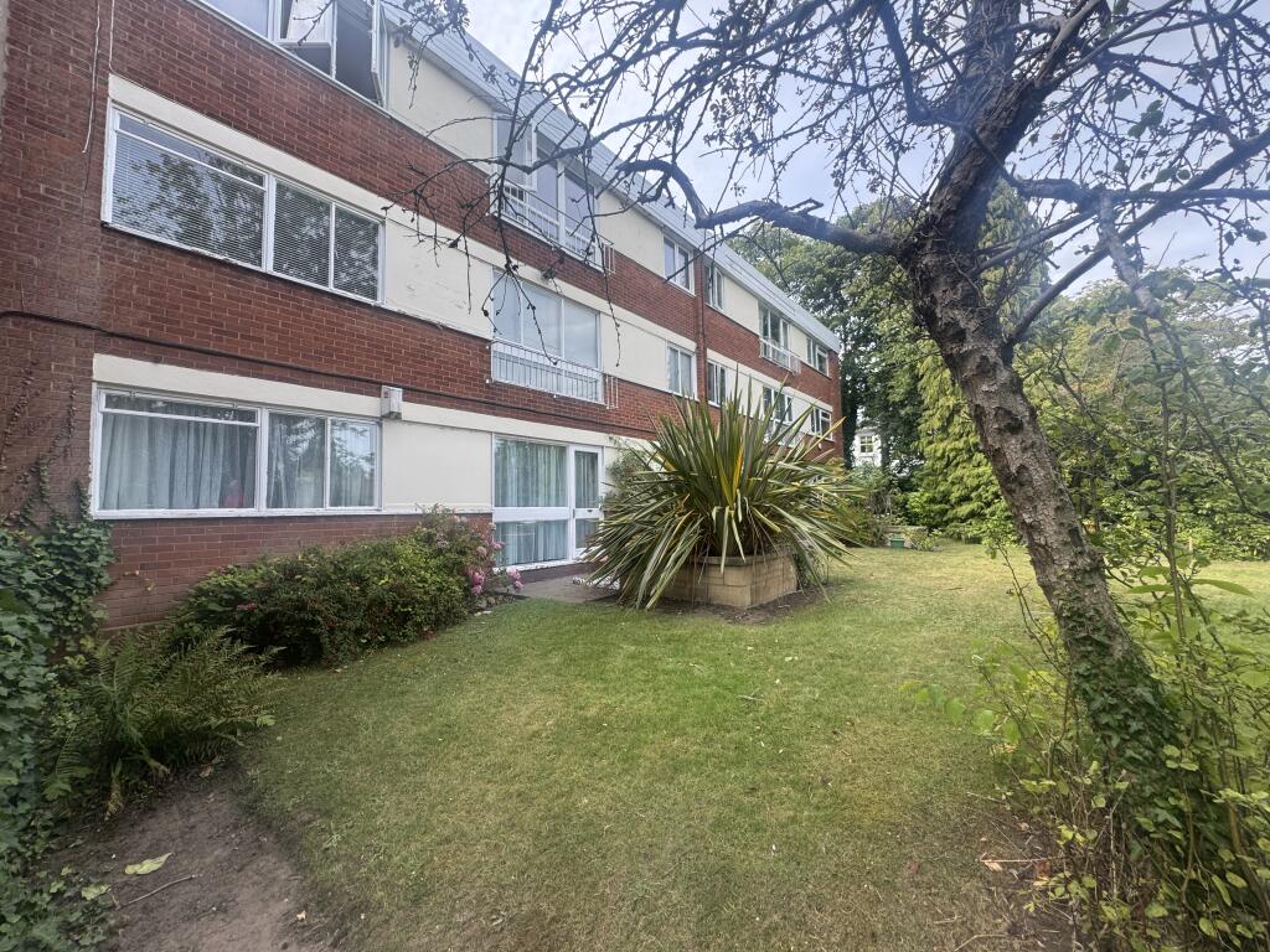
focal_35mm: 14
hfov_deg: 102.1
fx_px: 514
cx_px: 635
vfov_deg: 85.7
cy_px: 476
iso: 40
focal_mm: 2.22
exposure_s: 1/306
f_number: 2.2
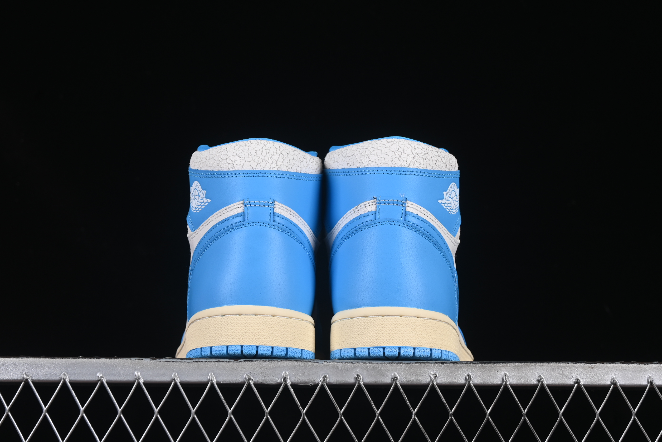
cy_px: 221
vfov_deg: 18.2
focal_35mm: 75
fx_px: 1379
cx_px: 331
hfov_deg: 27.0
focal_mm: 50
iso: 160
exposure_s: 1/80
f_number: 8
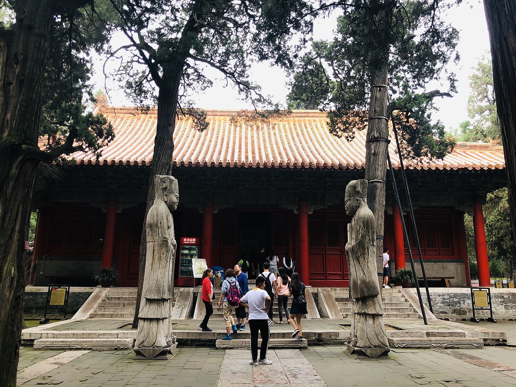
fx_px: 417
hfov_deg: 63.4
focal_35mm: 28
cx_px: 258
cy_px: 194
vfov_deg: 49.7
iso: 25
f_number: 1.8
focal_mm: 4
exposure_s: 1/120
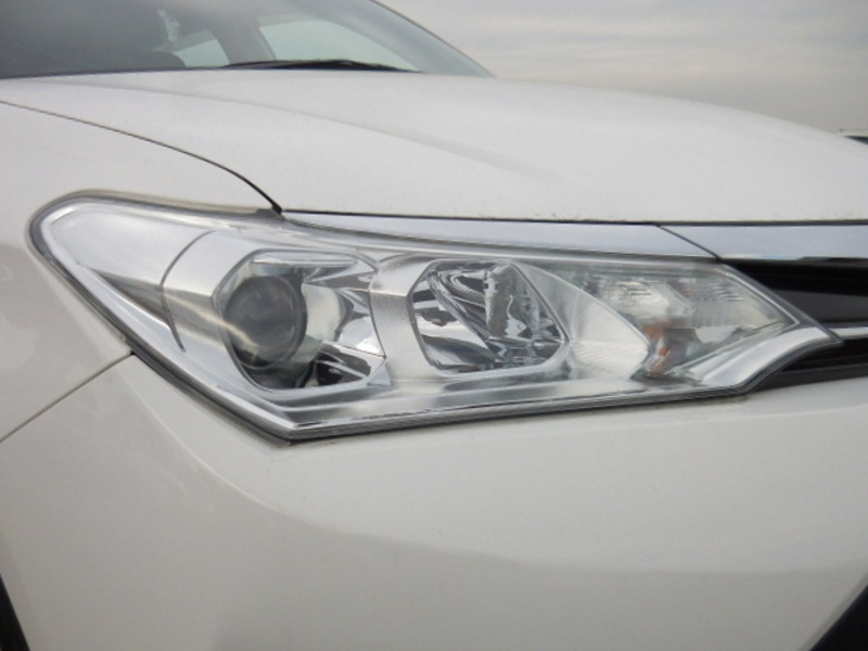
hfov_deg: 55.4
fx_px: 827
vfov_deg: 42.9
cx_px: 434
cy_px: 326
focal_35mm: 33
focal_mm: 5.9
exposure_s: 1/640
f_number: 3.7
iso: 125
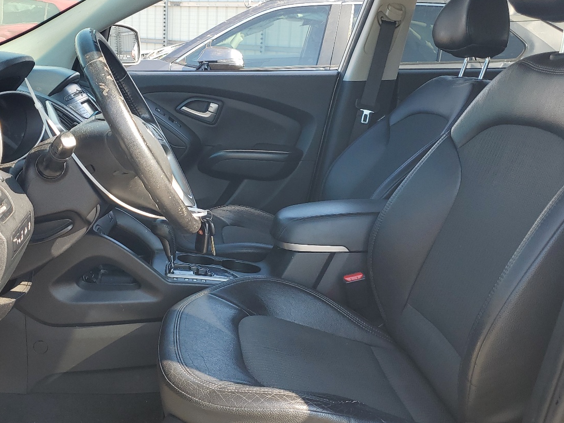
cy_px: 213
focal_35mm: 38
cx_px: 236
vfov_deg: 37.7
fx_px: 619
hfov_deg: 48.8
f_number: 1.5
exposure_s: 1/417
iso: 50
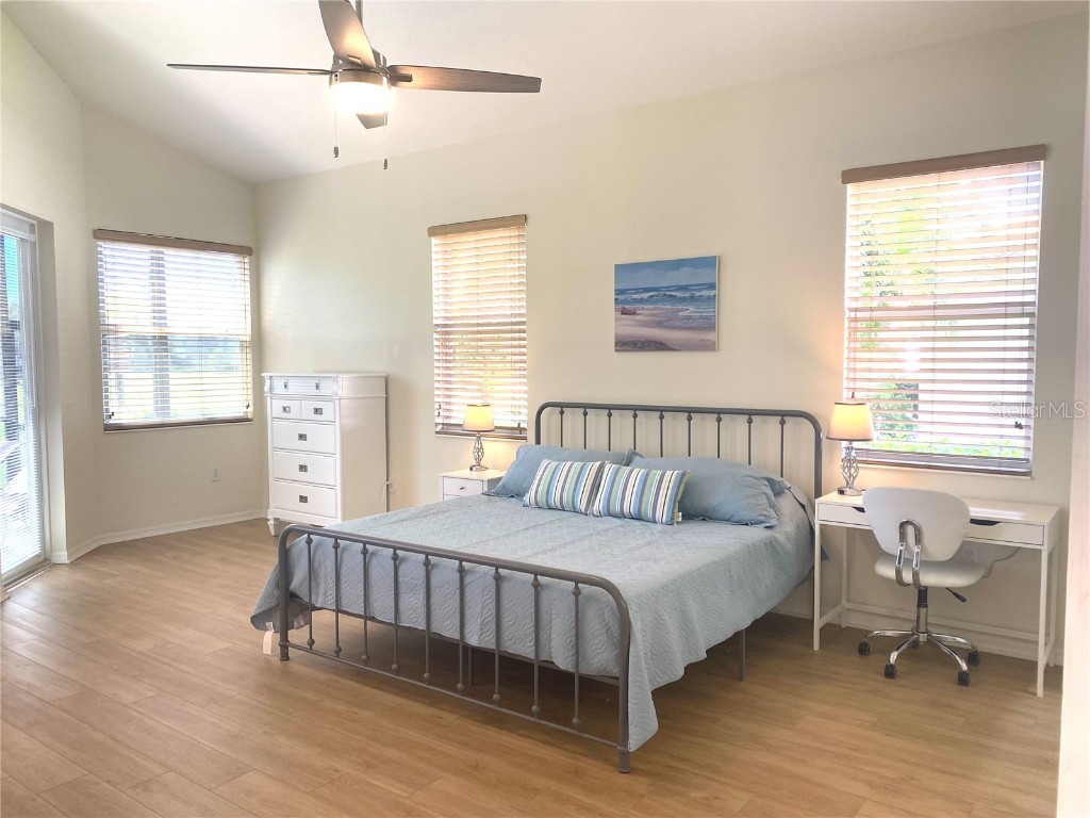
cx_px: 545
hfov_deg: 67.3
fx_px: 819
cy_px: 409
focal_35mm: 26
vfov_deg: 53.1
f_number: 1.8
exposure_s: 1/60
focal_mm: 4.25
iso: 64
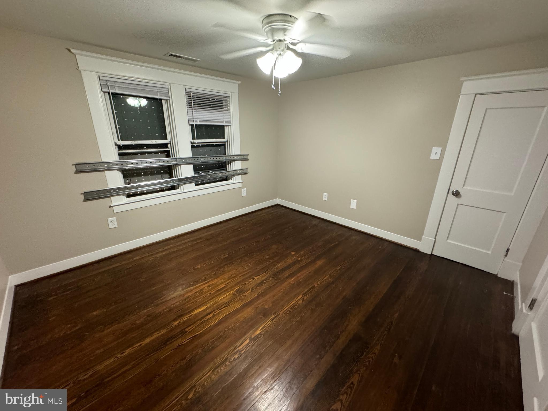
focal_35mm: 14
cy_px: 206
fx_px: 222
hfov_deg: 102.1
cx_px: 274
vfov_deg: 85.7
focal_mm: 2.22
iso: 640
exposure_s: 1/60
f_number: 2.2
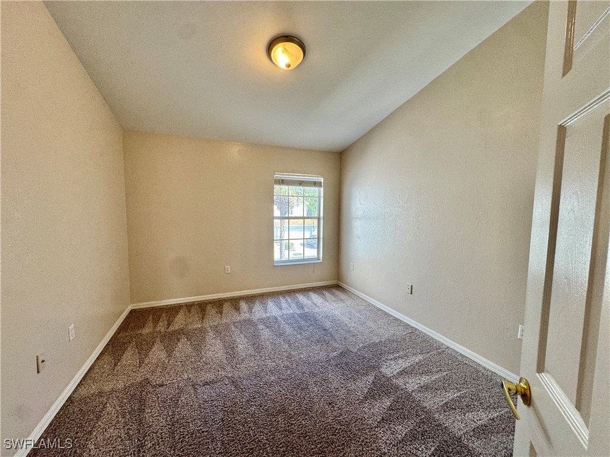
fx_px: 247
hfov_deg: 102.1
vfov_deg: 85.7
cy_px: 228
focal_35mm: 14
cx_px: 305
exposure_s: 1/120
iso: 125
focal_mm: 2.22
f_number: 2.2
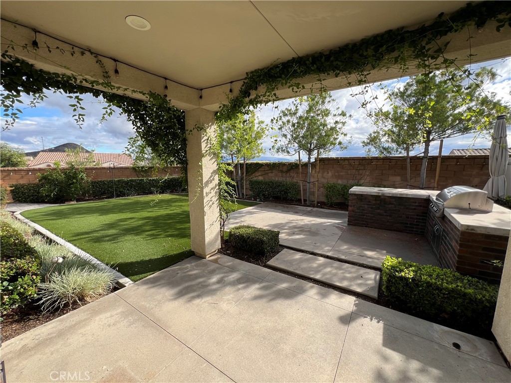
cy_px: 192
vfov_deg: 89.9
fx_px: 192
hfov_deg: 106.2
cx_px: 256
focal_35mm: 13
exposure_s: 1/704
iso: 32
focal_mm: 1.57
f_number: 1.8
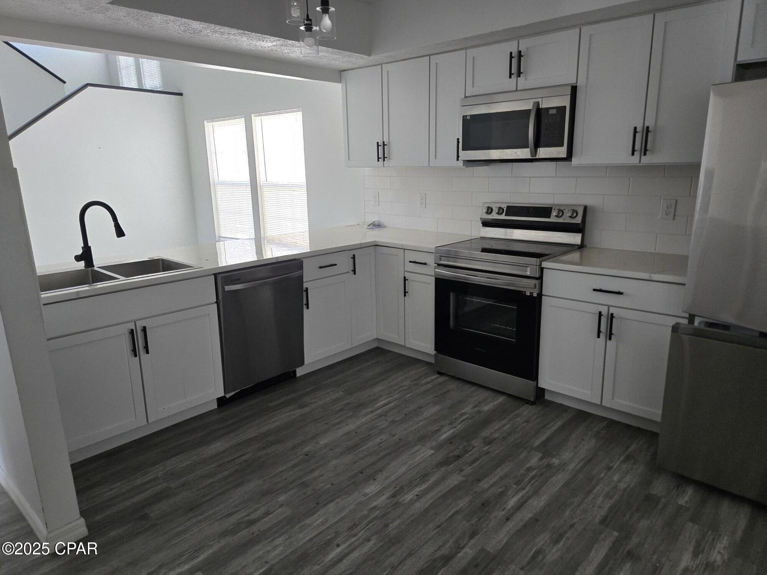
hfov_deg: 73.9
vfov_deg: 58.9
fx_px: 510
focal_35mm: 23
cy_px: 288
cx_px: 384
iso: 500
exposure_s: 1/120
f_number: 1.8
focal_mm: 5.4
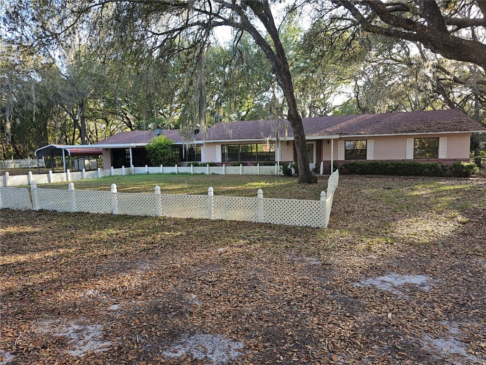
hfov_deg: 73.9
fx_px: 323
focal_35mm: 23
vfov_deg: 58.9
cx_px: 243
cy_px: 182
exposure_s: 1/60
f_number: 1.7
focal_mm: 6.3
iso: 12
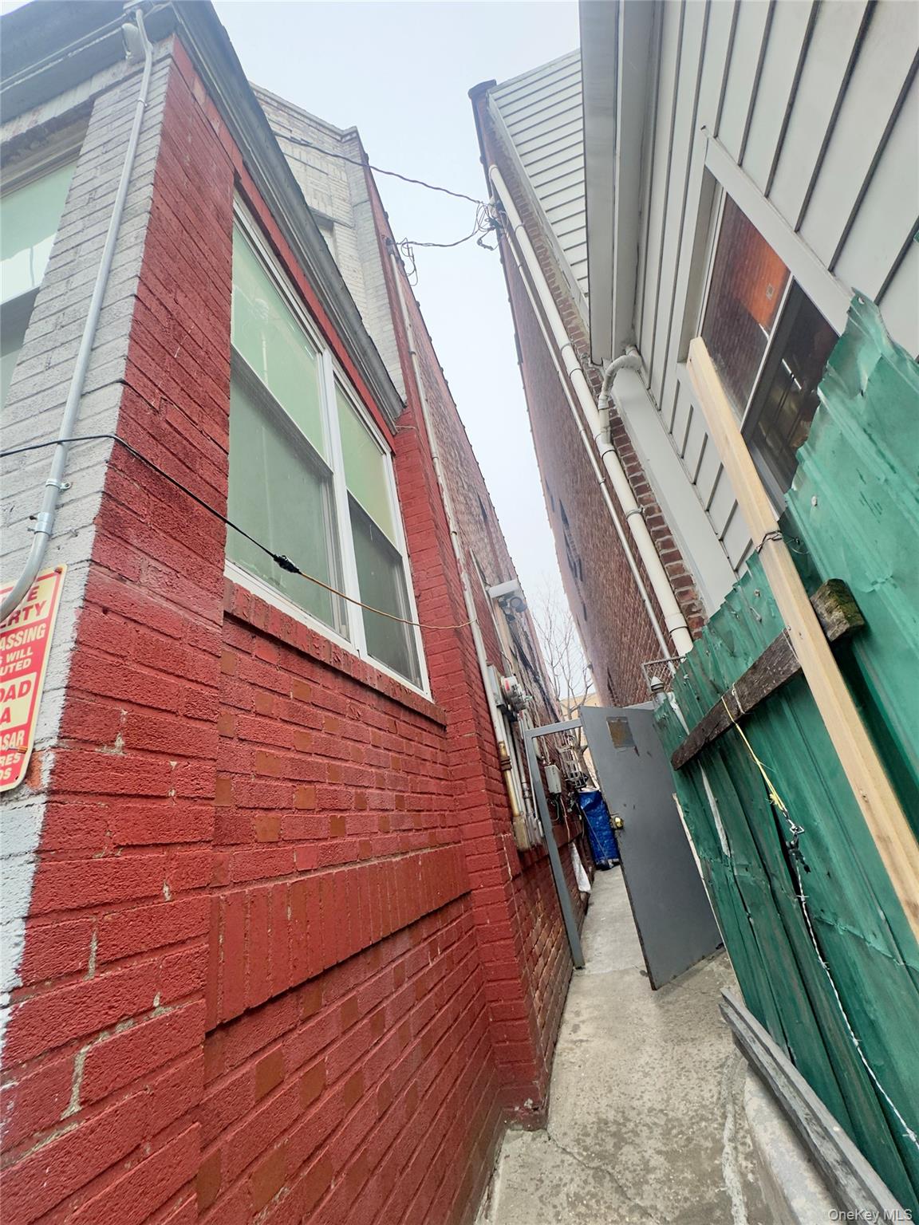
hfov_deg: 85.7
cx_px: 460
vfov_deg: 102.1
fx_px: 496
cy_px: 612
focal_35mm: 14
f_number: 2.2
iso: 200
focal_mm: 2.22
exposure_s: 1/99
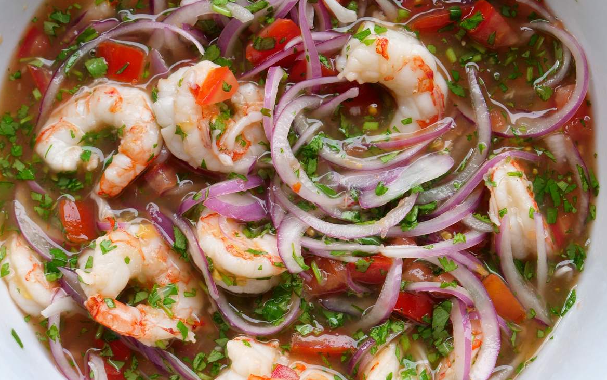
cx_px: 308
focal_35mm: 90
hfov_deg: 23.0
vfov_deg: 14.5
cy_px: 164
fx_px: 1489
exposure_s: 1/125
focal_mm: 31
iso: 200
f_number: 3.7
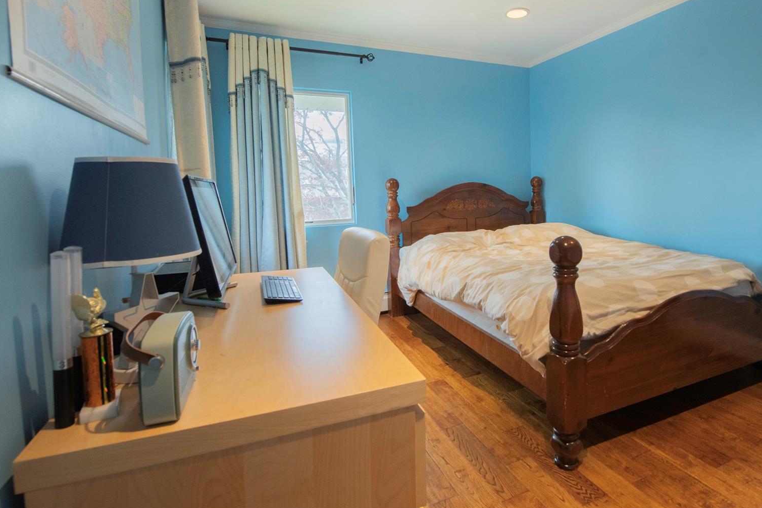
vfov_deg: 64.2
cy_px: 213
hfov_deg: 86.2
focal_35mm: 19
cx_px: 441
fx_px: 402
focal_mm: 14
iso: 500
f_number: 5.6
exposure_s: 1/80
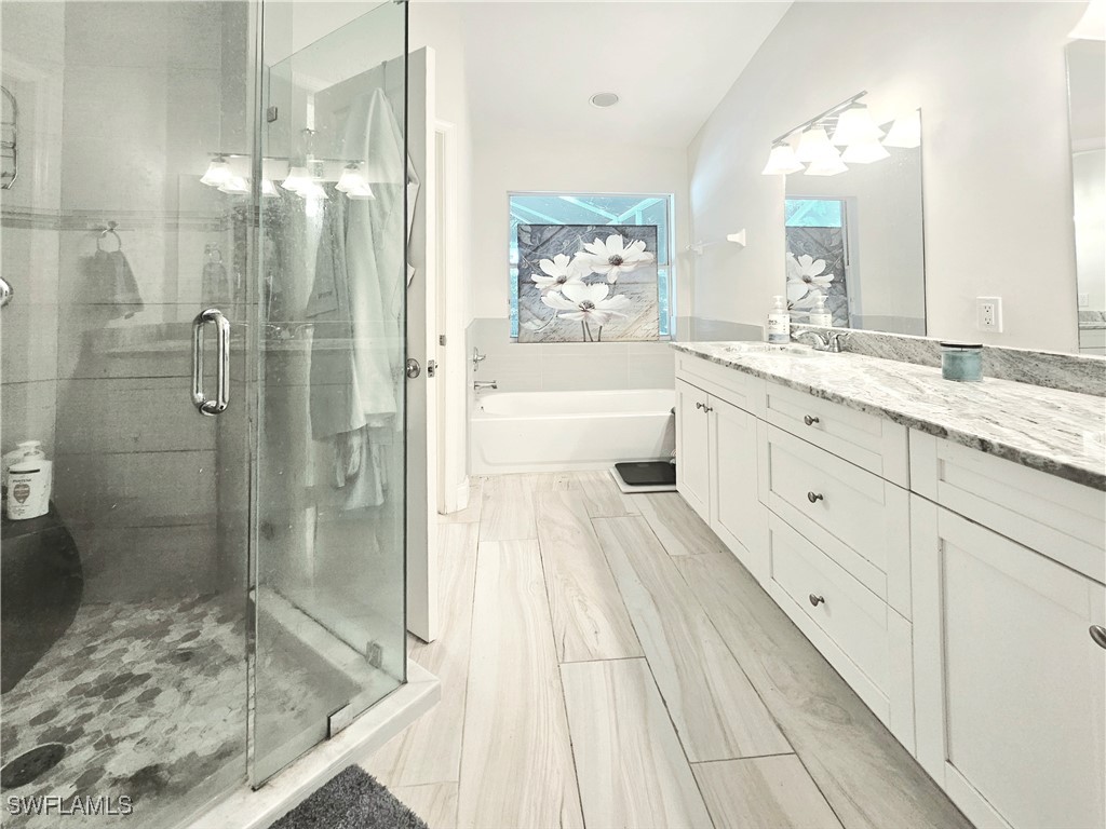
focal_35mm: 13
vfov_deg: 89.9
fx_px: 415
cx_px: 553
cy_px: 414
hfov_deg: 106.2
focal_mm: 2.2
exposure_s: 1/60.2
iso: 160
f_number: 2.2
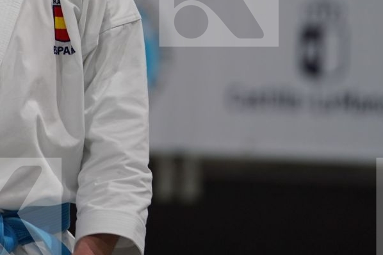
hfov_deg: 4.1
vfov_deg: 2.7
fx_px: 5380
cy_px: -12
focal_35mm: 506
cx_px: 2
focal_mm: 168
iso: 500
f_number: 2.8
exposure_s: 1/500
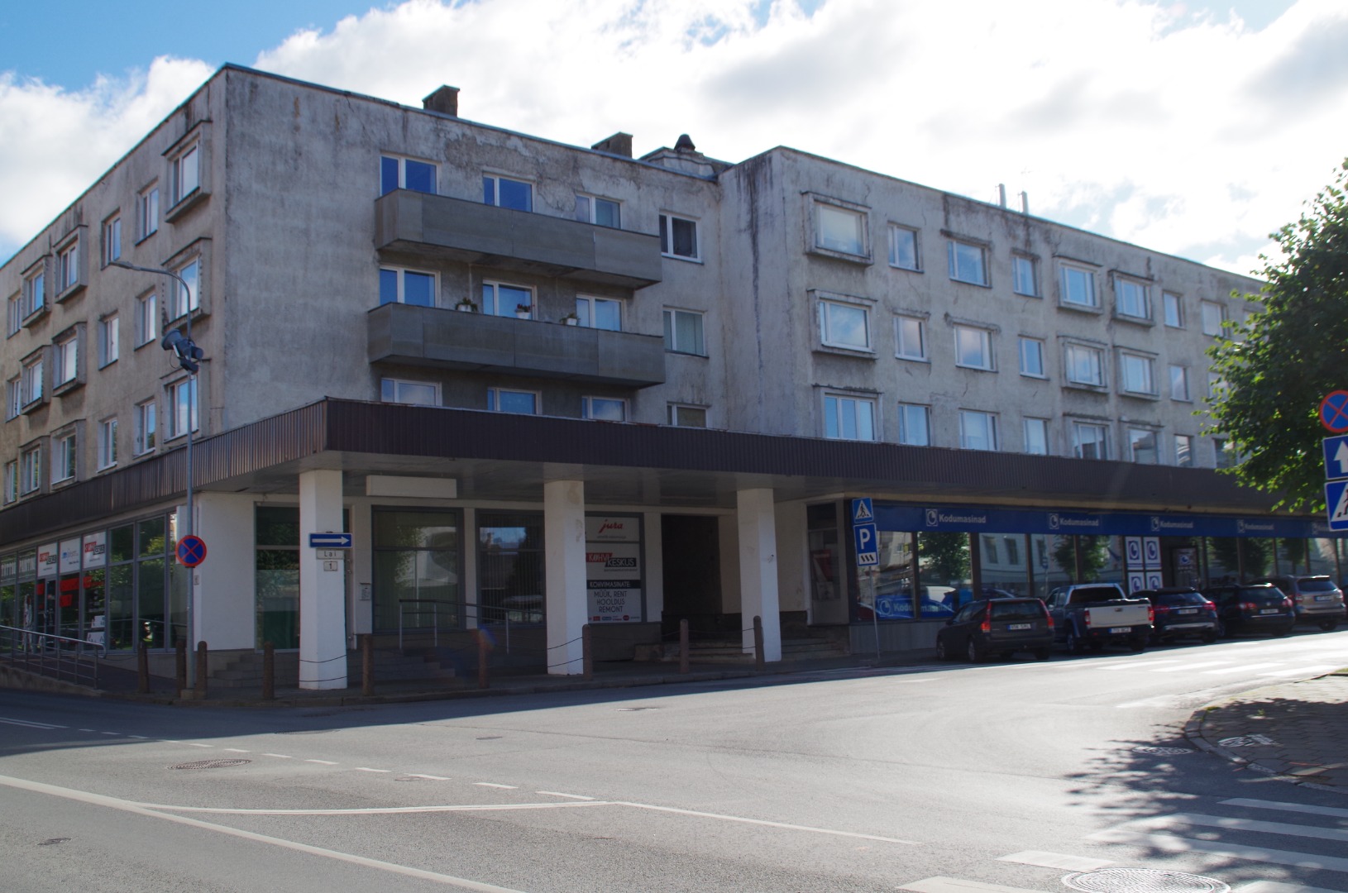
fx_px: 1345
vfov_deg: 36.7
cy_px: 446
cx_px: 674
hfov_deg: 53.2
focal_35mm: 36
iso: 200
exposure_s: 1/400
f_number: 8
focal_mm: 24
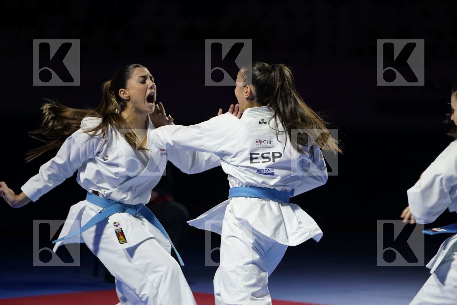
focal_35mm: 144
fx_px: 1828
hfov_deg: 14.3
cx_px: 228
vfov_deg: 9.5
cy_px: 152
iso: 500
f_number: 2.8
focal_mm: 144
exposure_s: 1/500
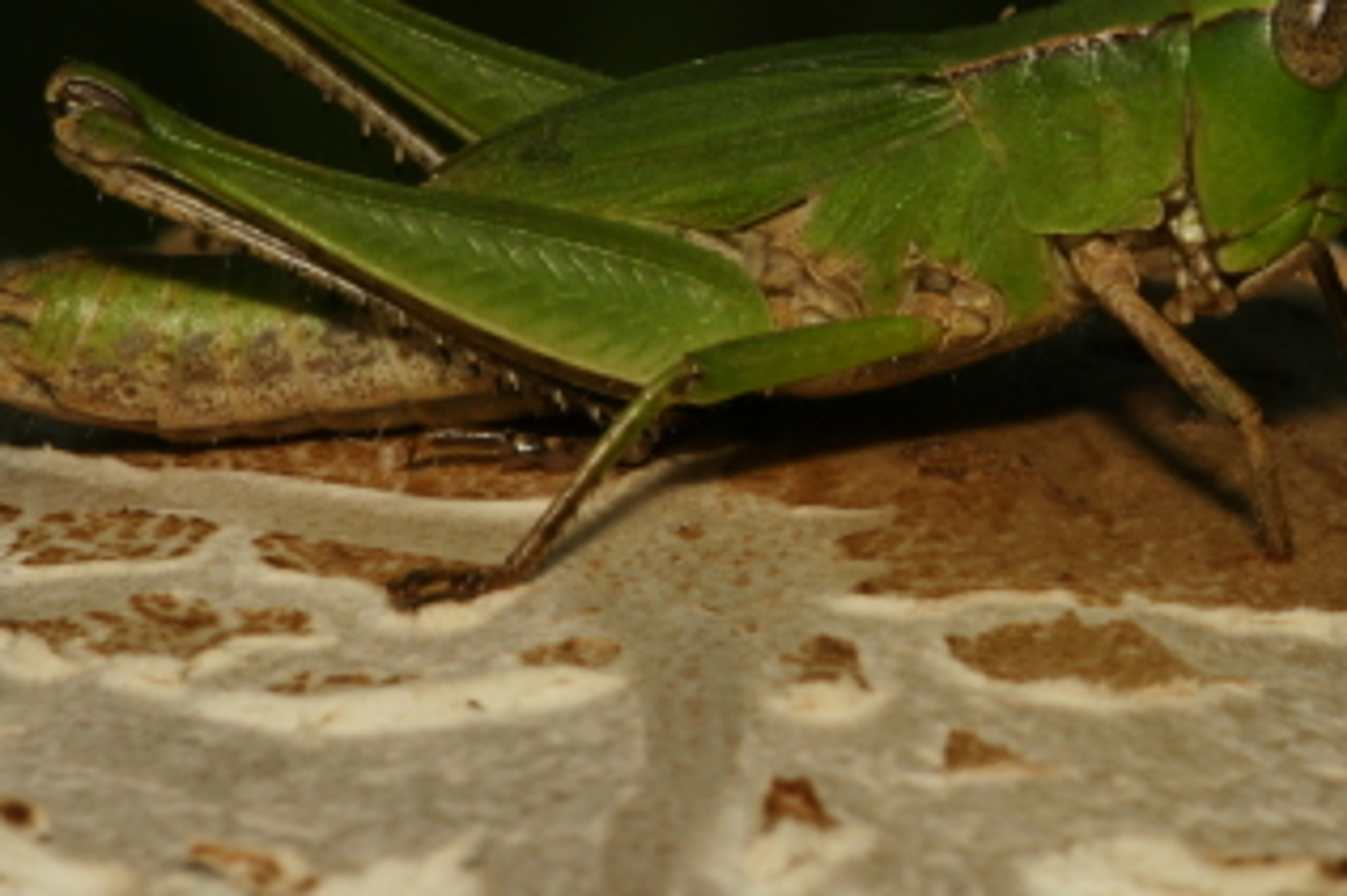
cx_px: 1194
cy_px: 79
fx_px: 14173
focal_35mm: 379
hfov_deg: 5.4
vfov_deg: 3.6
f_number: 14
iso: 200
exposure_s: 1/250
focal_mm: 100
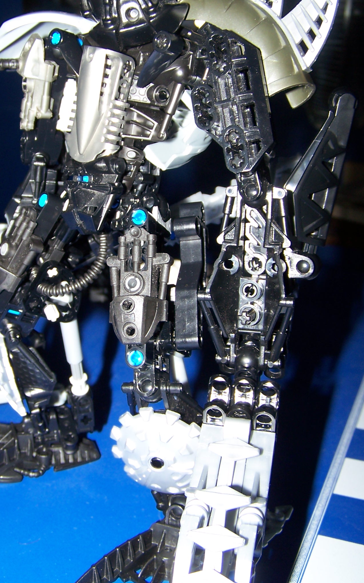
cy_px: 253
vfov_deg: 39.5
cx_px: 120
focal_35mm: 51
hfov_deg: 25.2
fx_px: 809
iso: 80
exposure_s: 1/60
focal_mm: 6.3
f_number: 2.8
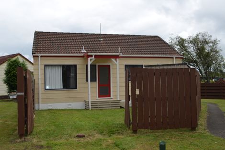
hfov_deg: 53.1
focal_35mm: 36
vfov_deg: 36.8
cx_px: 112
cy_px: 75
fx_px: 225
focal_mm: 24
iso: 100
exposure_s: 1/200
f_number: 9
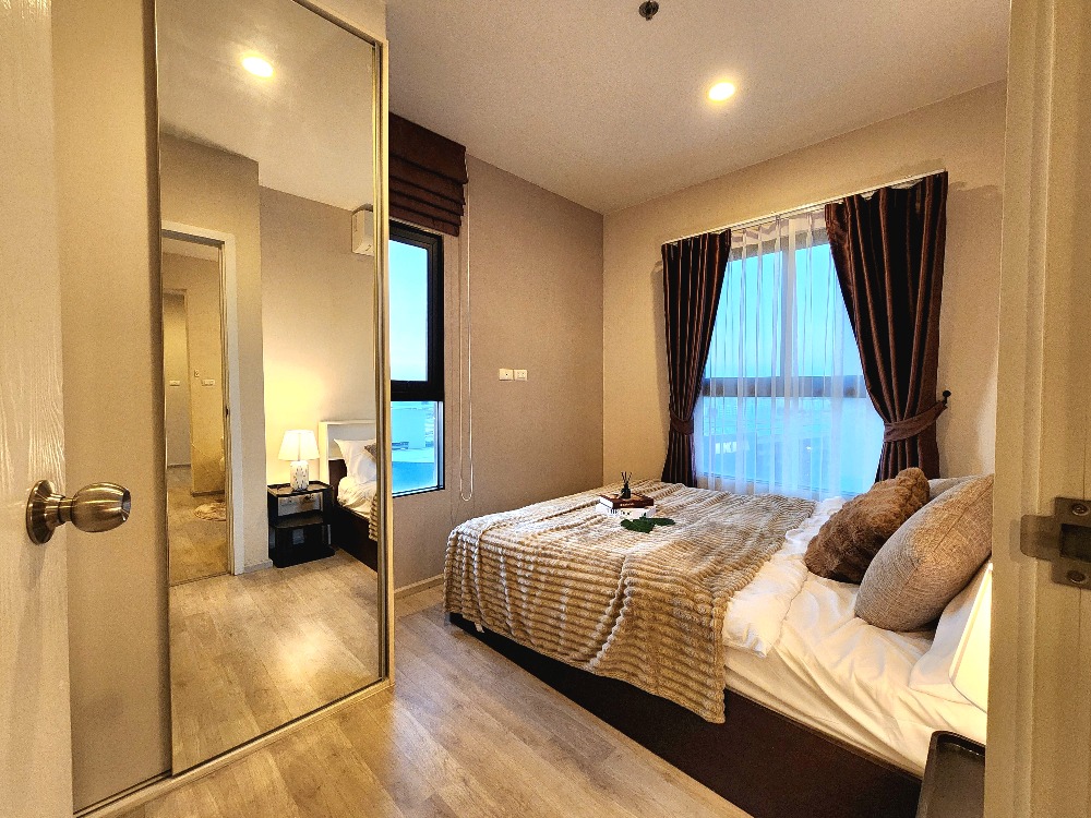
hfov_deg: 106.2
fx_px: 410
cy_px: 409
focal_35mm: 13
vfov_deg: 89.9
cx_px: 546
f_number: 2.2
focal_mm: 2.2
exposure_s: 1/50
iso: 400
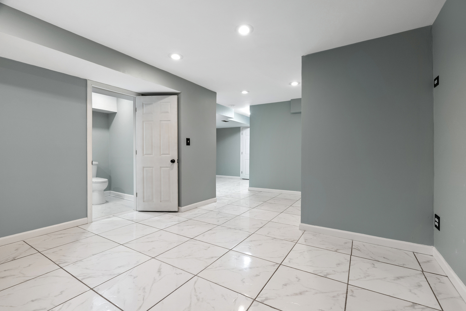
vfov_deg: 73.8
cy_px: 156
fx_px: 207
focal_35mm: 16
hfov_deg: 96.7
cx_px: 233
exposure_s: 1
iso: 640
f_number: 8
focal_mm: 16
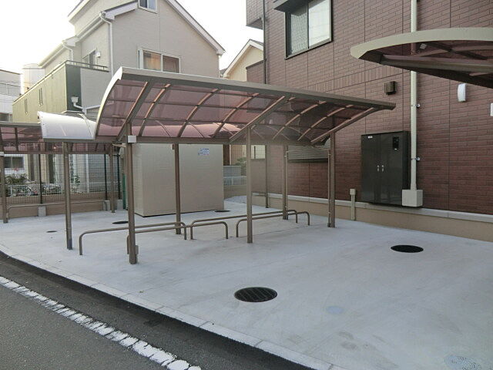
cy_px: 185
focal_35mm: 24
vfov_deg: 56.8
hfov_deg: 71.6
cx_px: 246
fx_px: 342
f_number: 3.2
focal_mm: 4.3
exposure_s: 1/100
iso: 80
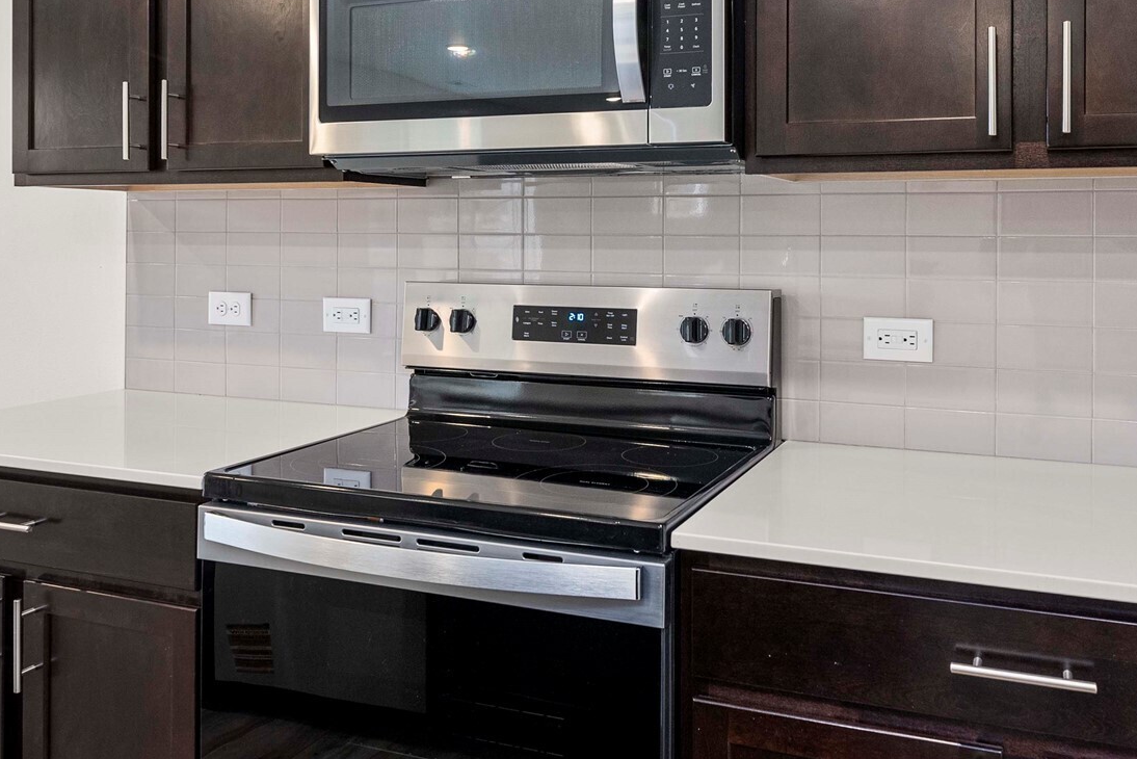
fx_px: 979
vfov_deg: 41.8
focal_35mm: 31
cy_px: 251
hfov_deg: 60.2
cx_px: 620
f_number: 7.1
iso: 400
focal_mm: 20
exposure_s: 1/60
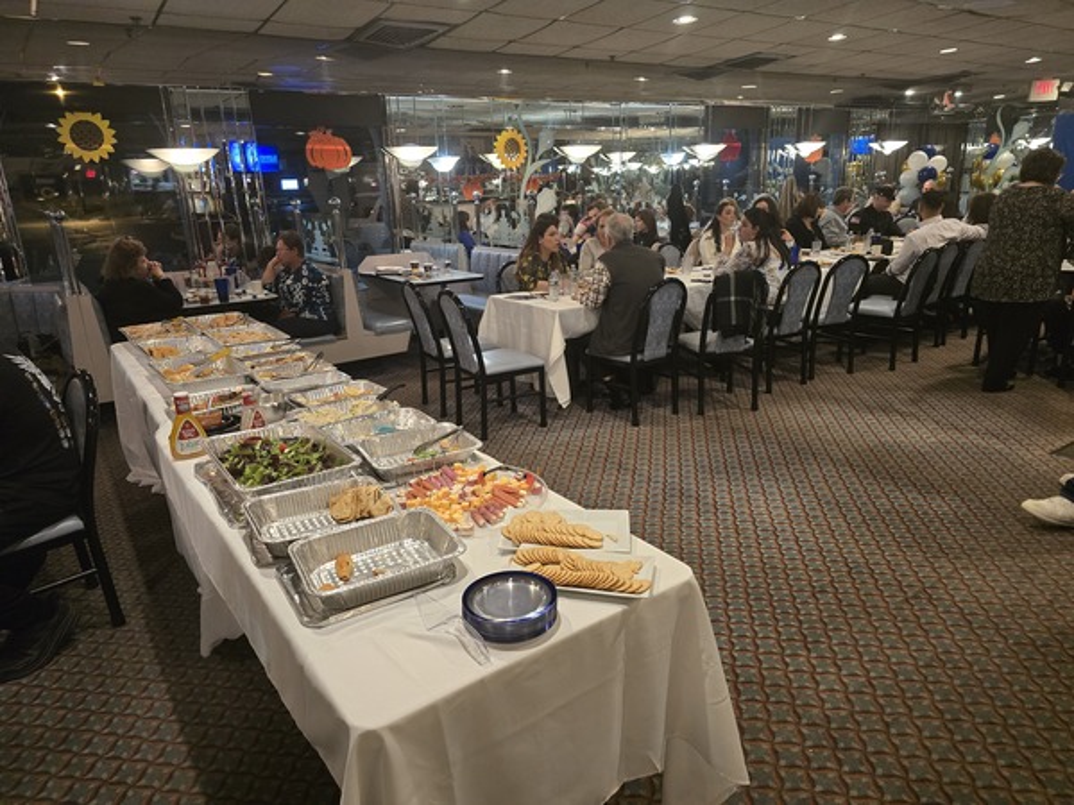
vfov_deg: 58.9
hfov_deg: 73.9
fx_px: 714
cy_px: 402
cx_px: 537
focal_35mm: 23
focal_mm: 6.3
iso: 1000
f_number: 1.7
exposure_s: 1/120
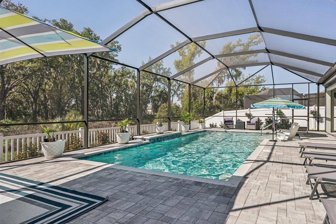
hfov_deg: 82.4
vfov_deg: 61.9
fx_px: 187
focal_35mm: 20
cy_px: 106
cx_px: 210
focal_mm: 16
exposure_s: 1/1000
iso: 400
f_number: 8
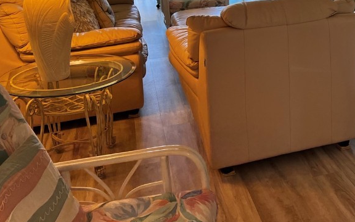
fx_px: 474
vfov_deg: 24.8
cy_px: -12
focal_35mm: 49
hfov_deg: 39.5
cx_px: 284
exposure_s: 1/120
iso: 100
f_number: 1.5
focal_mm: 5.7
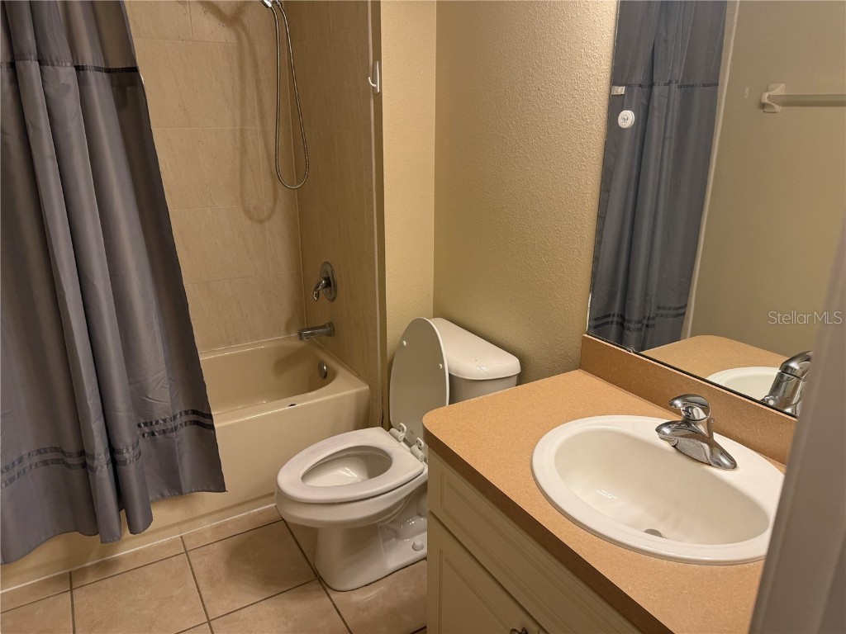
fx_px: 587
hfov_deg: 71.6
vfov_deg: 56.8
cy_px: 317
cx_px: 423
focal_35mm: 24
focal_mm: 6.76
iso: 80
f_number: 1.78
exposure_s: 1/138
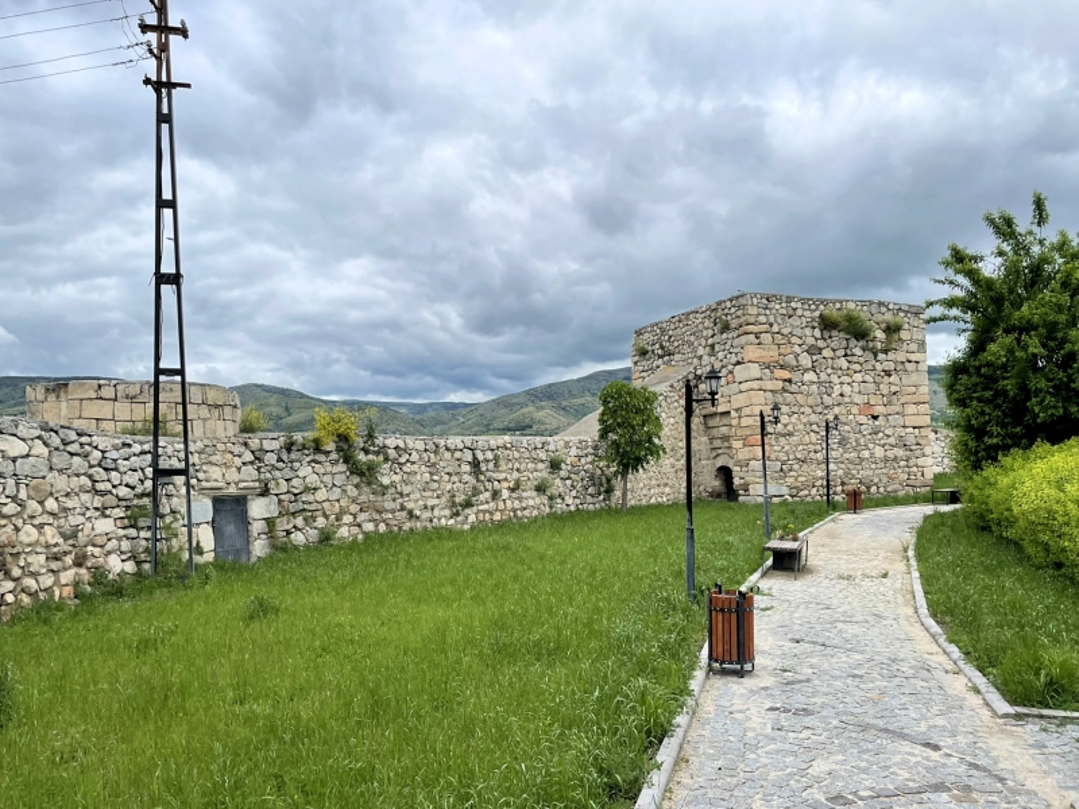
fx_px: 810
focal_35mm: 26
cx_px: 540
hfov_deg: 67.3
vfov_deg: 53.1
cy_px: 404
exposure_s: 1/6135
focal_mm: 4.2
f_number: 1.6
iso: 32
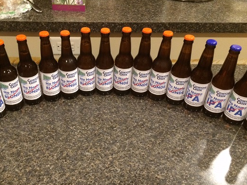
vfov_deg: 39.5
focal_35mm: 36
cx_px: 98
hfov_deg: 51.0
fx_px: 257
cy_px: 112
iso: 320
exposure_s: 1/24
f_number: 2.2
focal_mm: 4.15
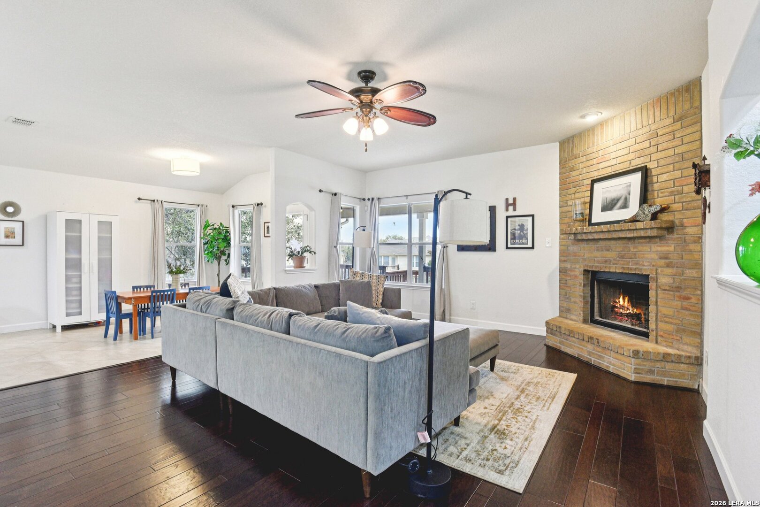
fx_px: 359
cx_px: 380
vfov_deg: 70.4
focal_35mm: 17
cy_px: 254
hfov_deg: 93.3
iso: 3200
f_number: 8
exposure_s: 1/15
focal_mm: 17
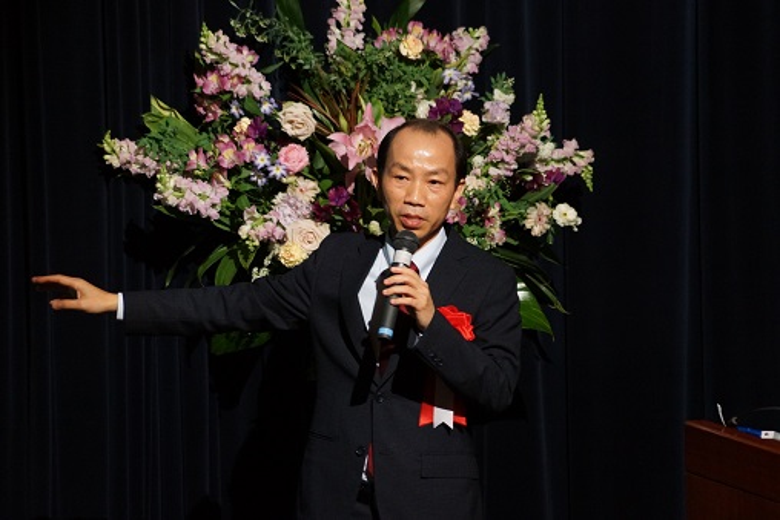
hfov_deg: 6.9
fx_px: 6501
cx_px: 390
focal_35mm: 300
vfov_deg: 4.6
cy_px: 260
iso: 1600
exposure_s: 1/40
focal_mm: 200
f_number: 5.6
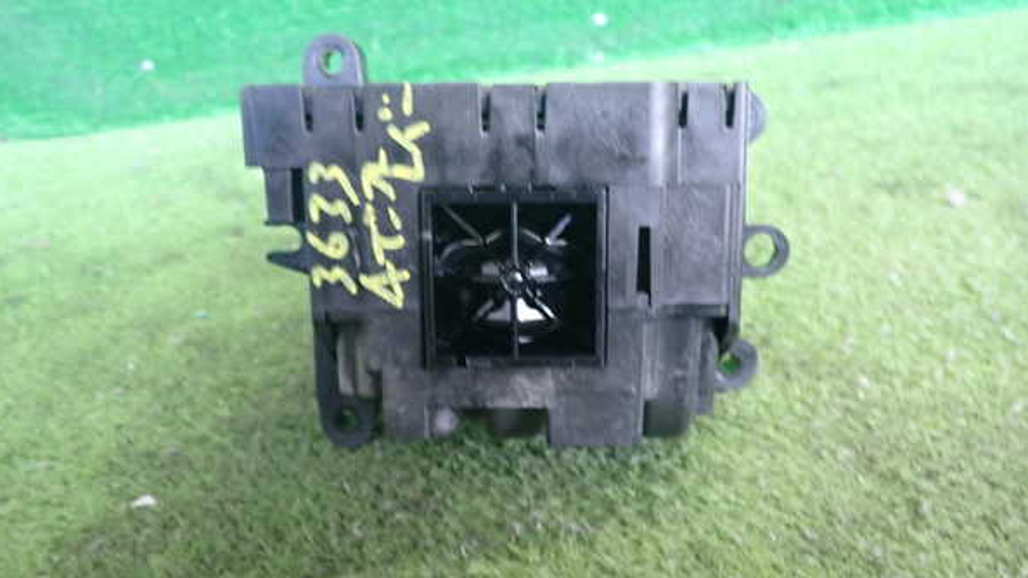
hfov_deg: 59.5
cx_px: 514
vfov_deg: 35.6
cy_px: 265
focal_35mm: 33
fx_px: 899
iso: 500
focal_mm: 5.4
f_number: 2.3
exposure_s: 1/30
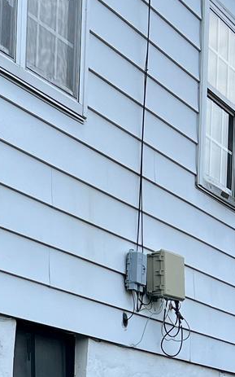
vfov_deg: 16.7
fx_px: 1251
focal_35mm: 122
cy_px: 398
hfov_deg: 10.6
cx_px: 4
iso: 50
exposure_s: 1/2252
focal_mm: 5.7
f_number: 1.5
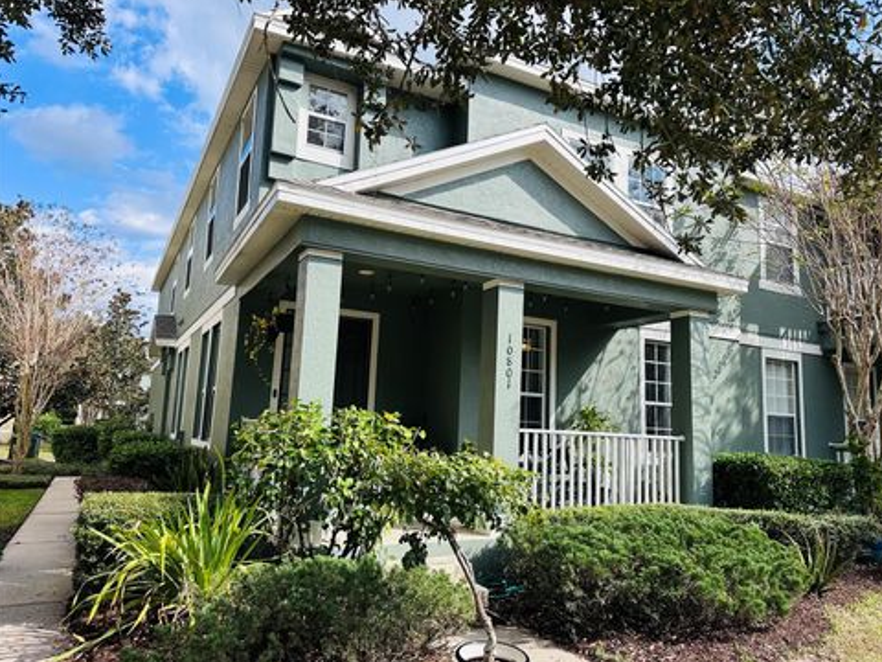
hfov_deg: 69.4
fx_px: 637
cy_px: 330
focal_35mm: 25
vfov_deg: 54.9
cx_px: 454
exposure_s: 1/2410
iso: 80
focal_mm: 6.86
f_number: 1.78
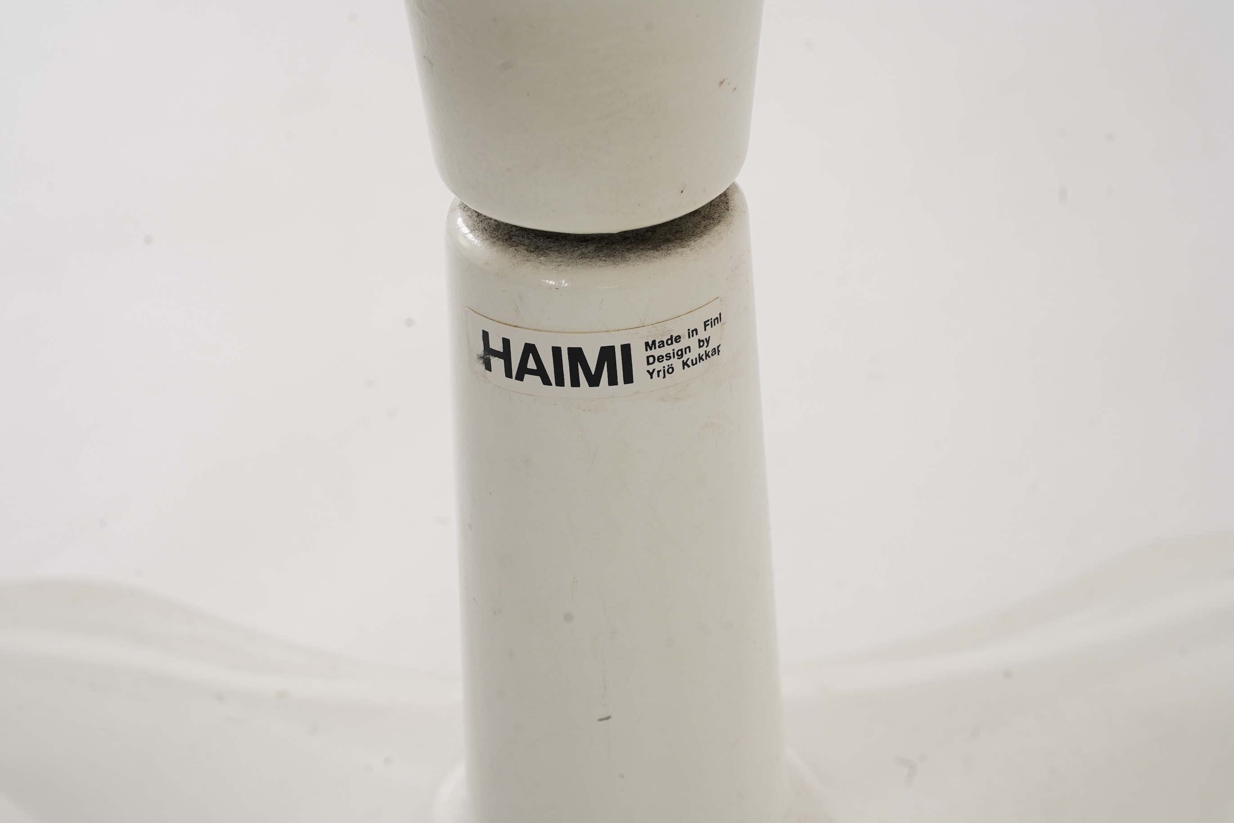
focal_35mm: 105
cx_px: 617
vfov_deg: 13.0
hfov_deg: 19.5
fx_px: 3599
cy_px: 412
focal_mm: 105
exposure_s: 1/125
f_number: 11
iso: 640
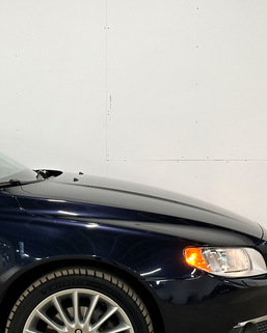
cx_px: 87
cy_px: 186
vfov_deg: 20.2
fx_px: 938
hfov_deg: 16.2
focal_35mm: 95
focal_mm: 6.86
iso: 125
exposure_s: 1/50
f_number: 1.8
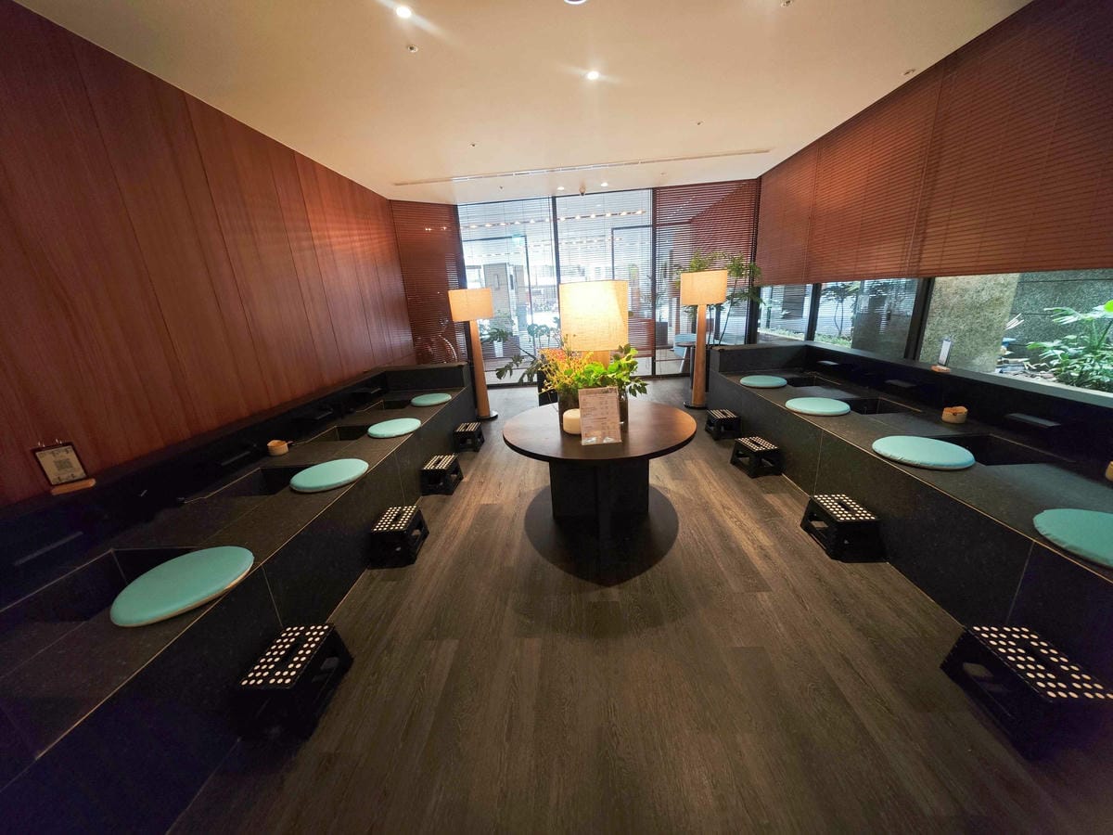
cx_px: 556
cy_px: 418
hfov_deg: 110.5
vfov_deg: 94.5
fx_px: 386
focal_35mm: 12
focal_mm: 2.03
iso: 50
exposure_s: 1/40
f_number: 1.8
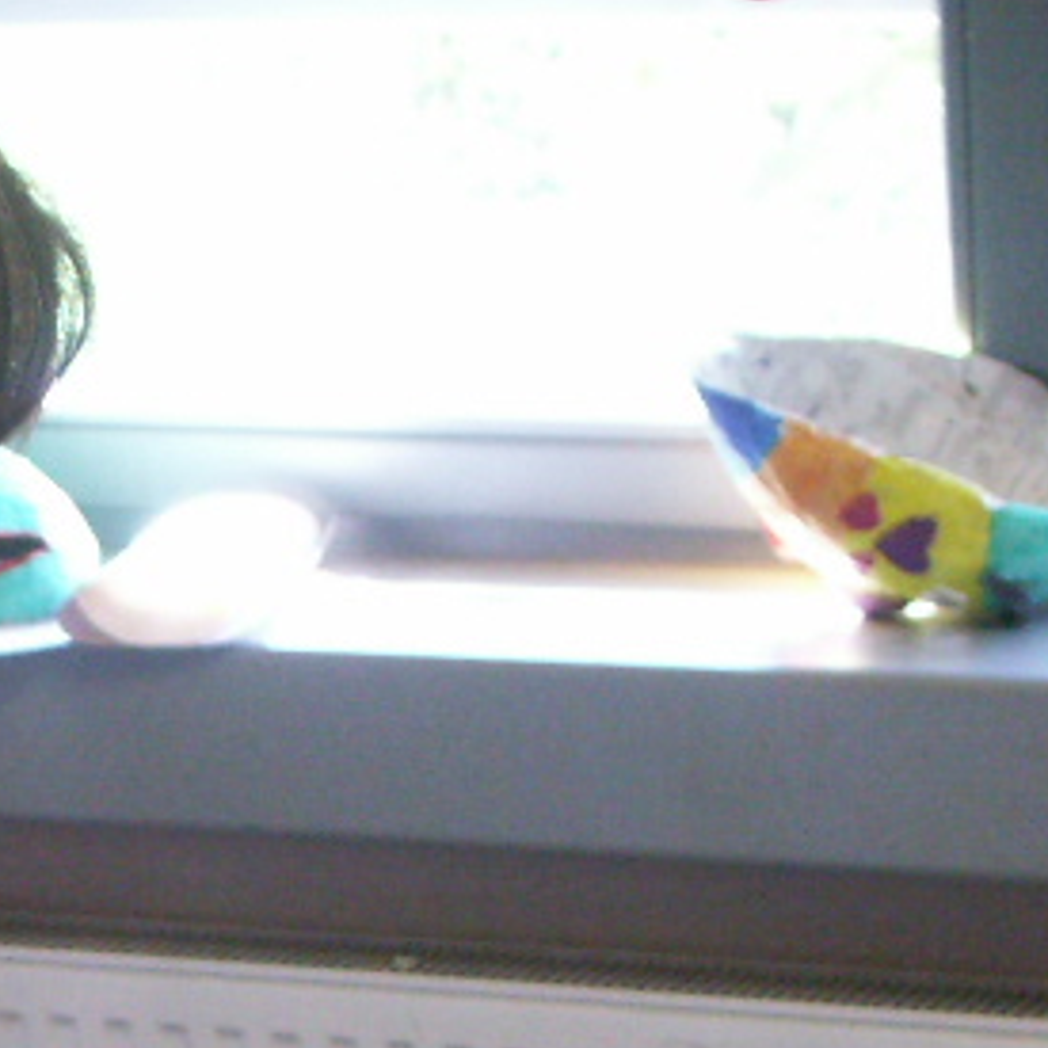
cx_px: -328
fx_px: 5104
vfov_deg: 11.5
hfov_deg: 11.4
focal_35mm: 149
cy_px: 1185
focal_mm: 7.6
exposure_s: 1/40
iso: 200
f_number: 2.8
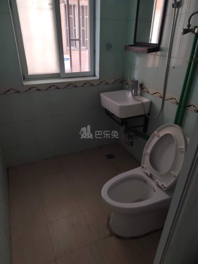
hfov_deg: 58.9
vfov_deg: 73.9
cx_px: 99
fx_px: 175
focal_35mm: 23
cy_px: 132
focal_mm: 5.52
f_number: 1.9
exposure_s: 1/50
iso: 1250
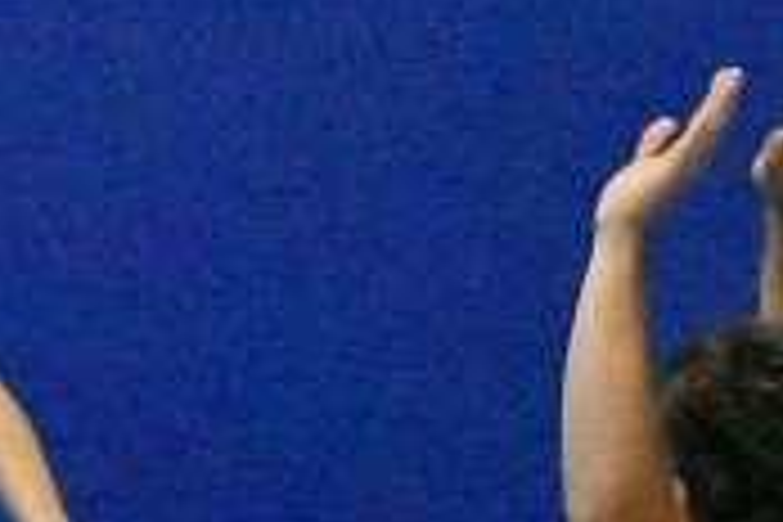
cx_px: 158
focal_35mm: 740
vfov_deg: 1.9
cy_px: 801
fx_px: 16094
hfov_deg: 2.8
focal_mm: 86
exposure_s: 1/640
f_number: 4.2
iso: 25600
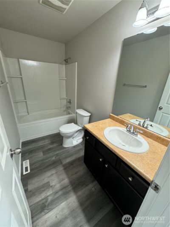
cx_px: 85
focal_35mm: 14
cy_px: 114
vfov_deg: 102.1
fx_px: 92
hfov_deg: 85.7
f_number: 2.2
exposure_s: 1/60
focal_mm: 2.22
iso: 160
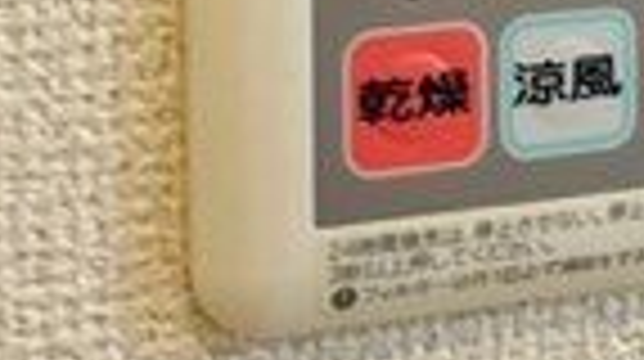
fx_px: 1893
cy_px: -207
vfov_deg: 10.4
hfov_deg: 19.0
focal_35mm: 111
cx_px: 572
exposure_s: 1/60
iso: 80
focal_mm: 4.2
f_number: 1.6
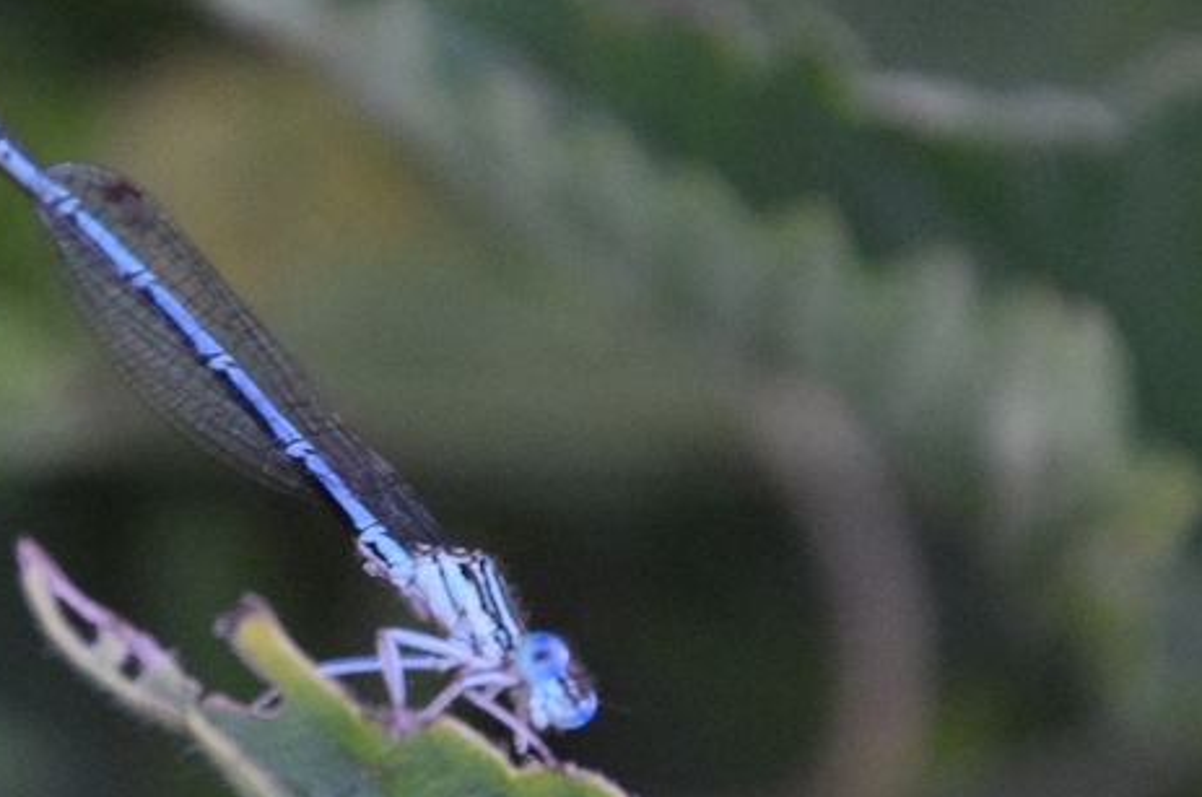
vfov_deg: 5.0
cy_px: 371
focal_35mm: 272
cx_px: 340
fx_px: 9061
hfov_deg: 7.6
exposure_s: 1/100
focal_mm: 105
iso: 3200
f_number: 5.6
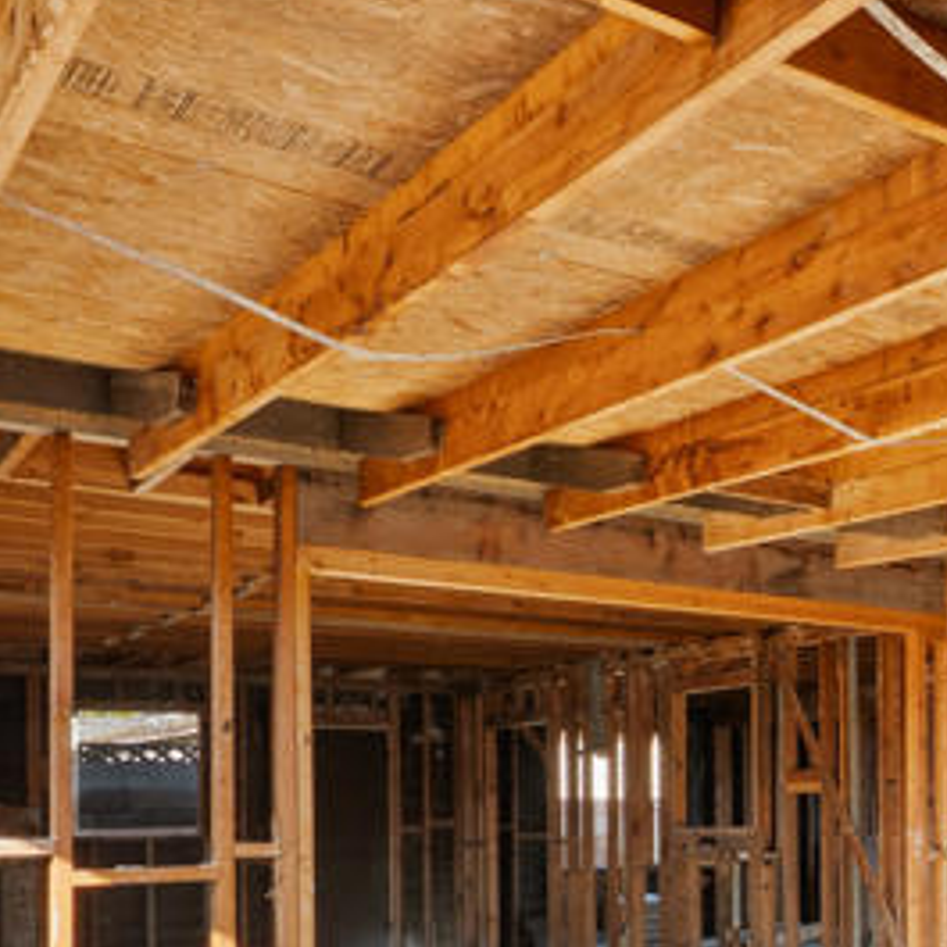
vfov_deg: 35.2
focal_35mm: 46
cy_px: 800
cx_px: 1054
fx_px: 1424
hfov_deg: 32.2
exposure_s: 1/8
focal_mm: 14
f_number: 9
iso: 250
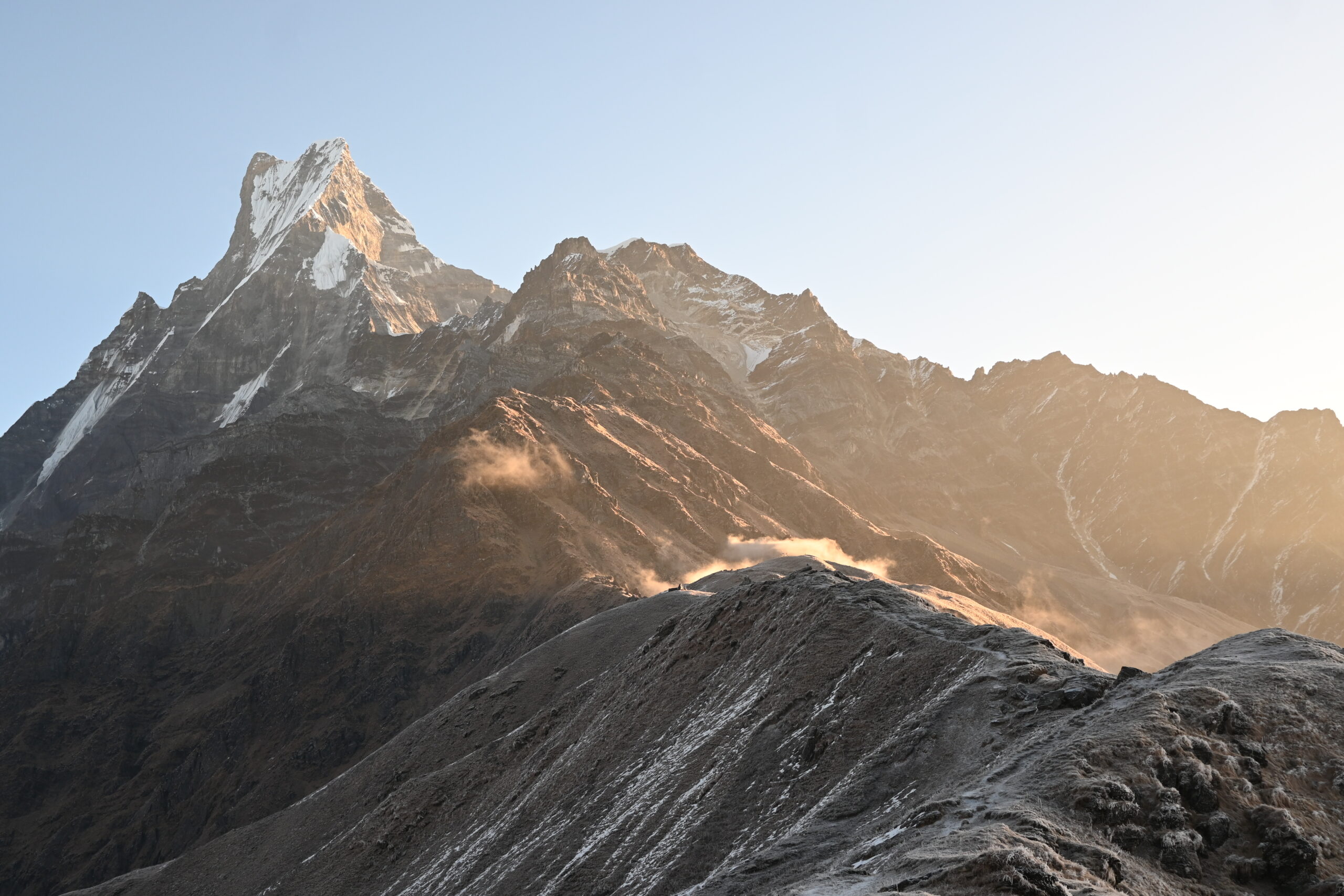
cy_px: 448
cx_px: 672
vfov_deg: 31.9
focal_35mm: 42
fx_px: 1568
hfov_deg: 46.4
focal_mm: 28
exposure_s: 1/250
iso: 200
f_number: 4.5
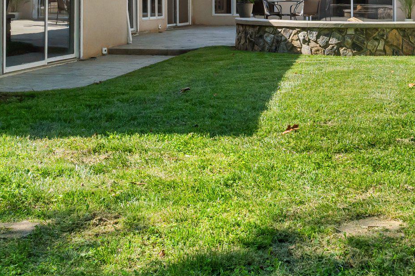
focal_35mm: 62
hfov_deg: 31.2
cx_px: 355
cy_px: 3
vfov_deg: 21.2
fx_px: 714
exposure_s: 1/800
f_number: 8
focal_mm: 19
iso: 640
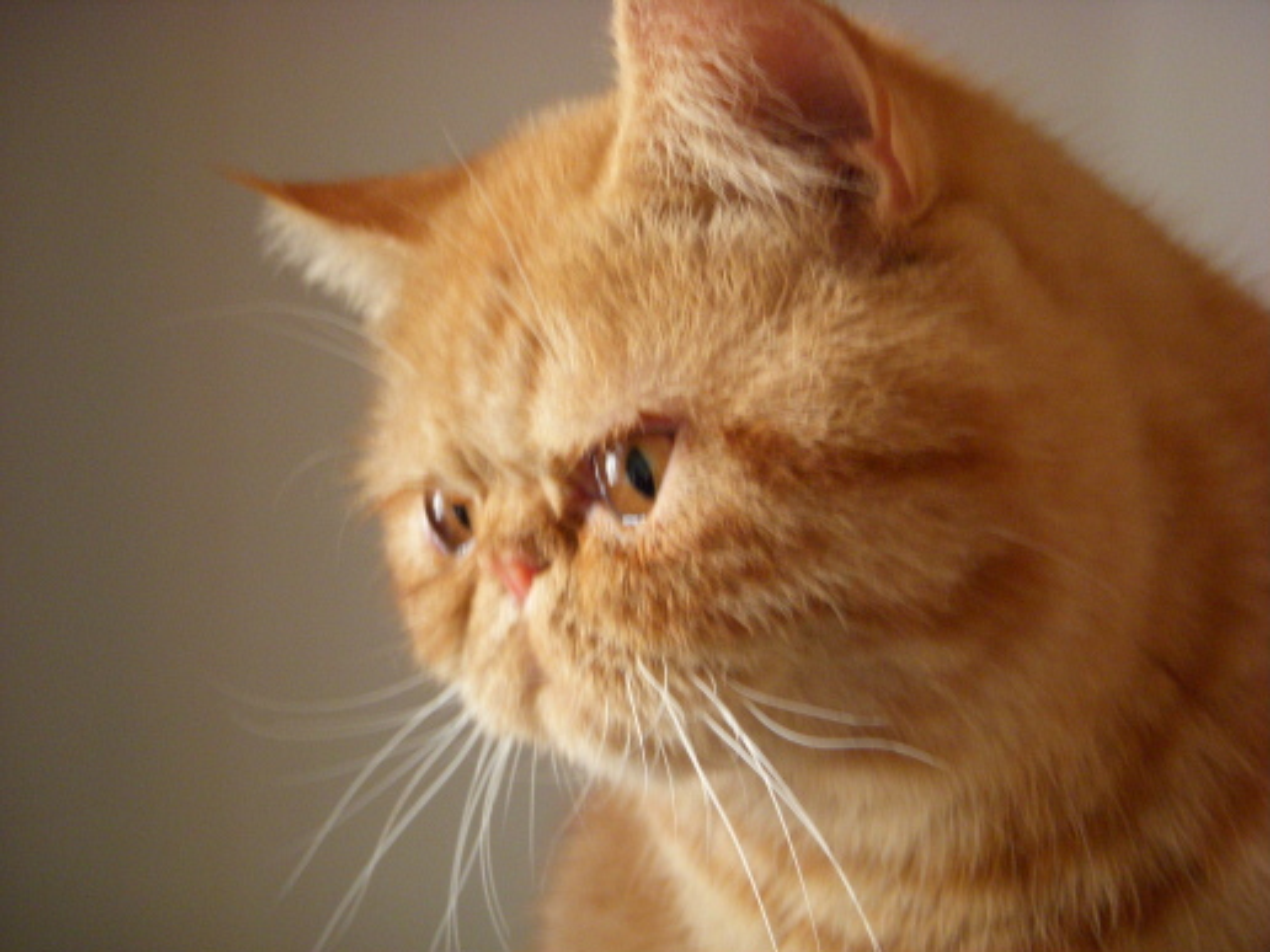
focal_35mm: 66
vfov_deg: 22.3
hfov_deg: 29.4
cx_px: 635
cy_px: 476
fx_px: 2421
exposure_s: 1/13
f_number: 3.7
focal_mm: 11
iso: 400
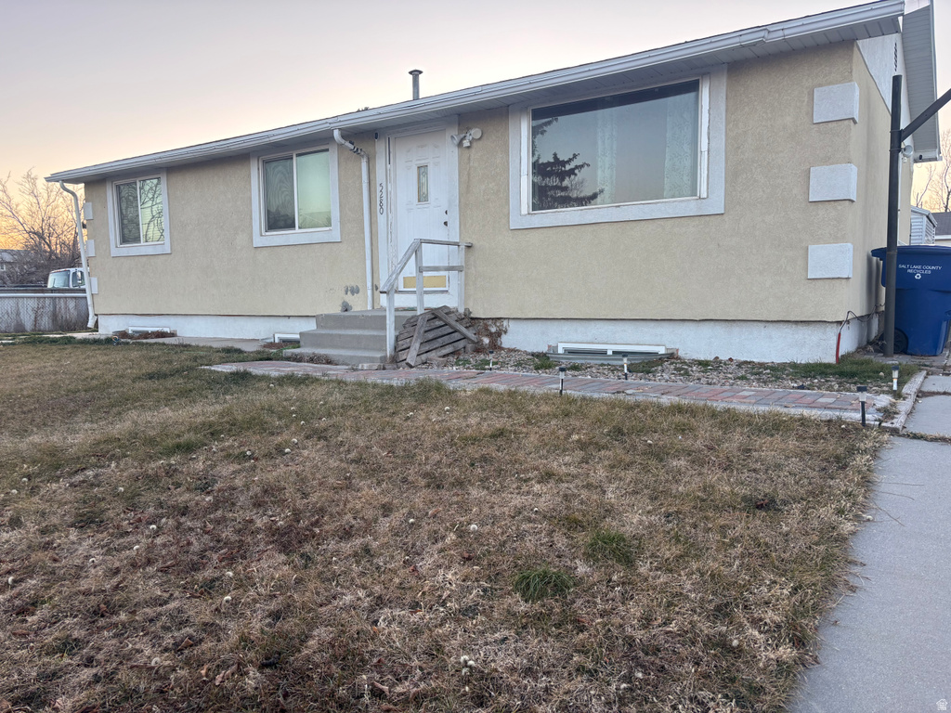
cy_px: 356
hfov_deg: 67.3
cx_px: 476
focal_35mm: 26
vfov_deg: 53.1
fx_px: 714
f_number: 1.6
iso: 40
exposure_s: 1/157
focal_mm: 5.96
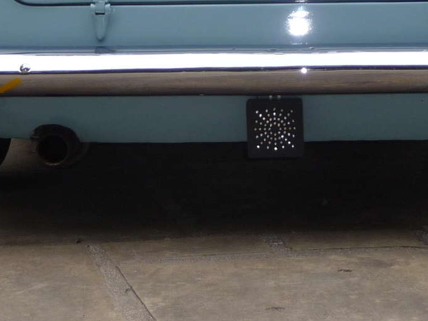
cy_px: -122
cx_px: 247
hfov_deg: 10.1
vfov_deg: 7.5
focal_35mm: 195
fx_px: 2411
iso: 100
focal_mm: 11.3
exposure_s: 1/200
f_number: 4.5
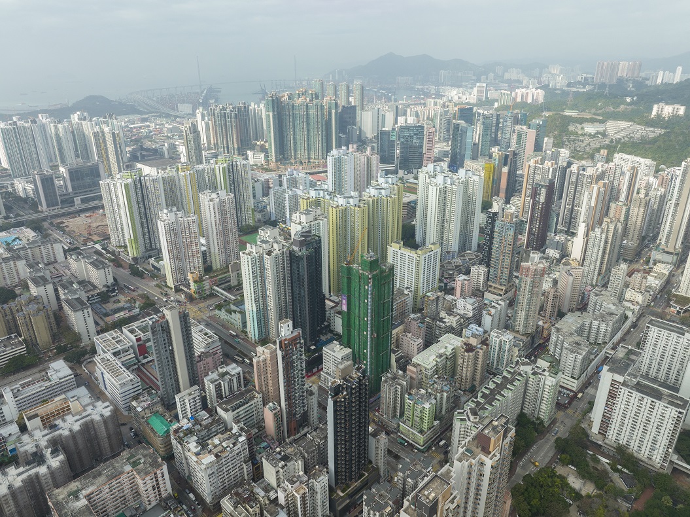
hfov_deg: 71.6
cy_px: 258
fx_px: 478
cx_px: 345
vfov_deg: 56.8
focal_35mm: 24
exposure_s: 1/320
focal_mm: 12.29
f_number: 5.6
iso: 100
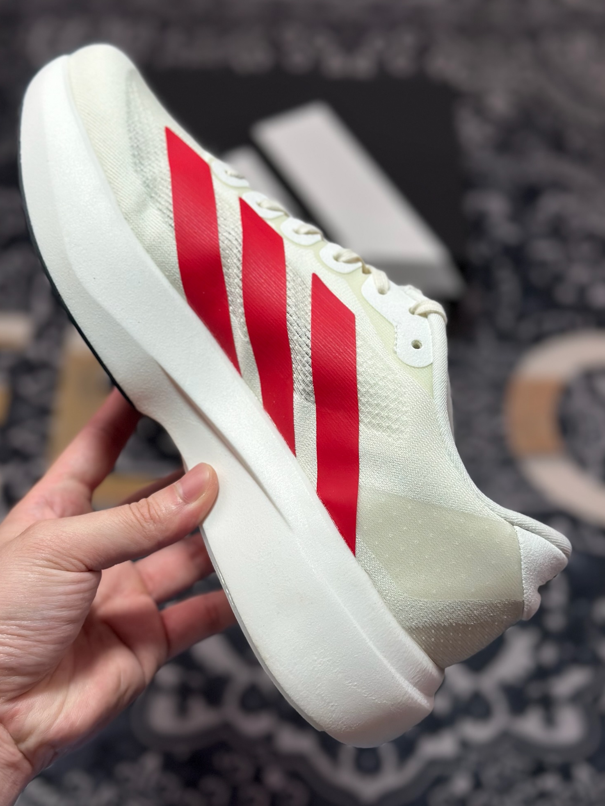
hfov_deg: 29.1
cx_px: 304
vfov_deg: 38.2
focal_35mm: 50
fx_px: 1165
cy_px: 403
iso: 80
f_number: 1.78
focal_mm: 6.86
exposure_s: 1/962
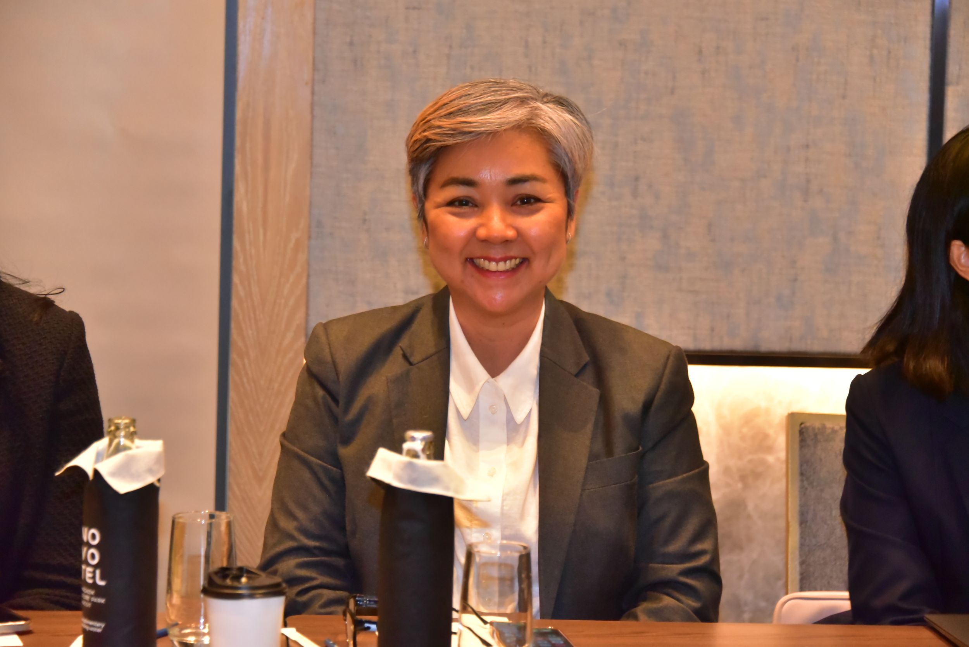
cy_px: 324
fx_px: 3123
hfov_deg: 17.6
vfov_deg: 11.8
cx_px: 484
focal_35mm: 116
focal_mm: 116
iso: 10000
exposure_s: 1/200
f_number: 5.6
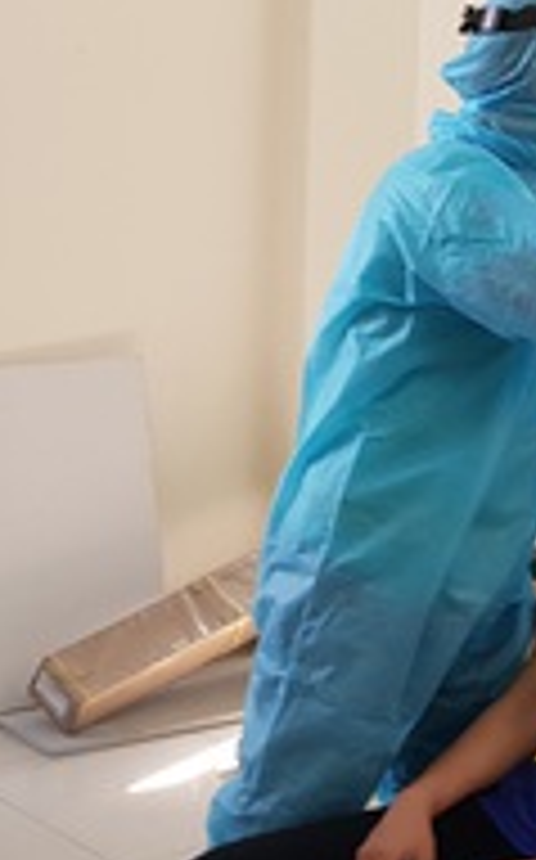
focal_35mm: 78
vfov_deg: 26.2
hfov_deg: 16.6
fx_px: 1827
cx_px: 162
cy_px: 245
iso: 80
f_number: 1.7
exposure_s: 1/50
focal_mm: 4.3
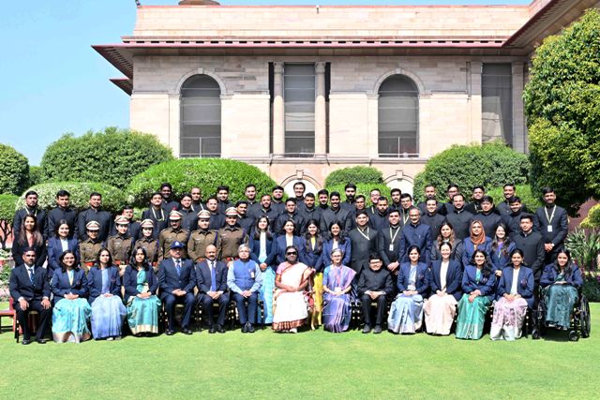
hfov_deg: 43.6
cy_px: 200
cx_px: 300
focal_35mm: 45
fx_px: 750
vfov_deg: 29.9
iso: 640
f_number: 18
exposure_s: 1/160
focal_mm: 45
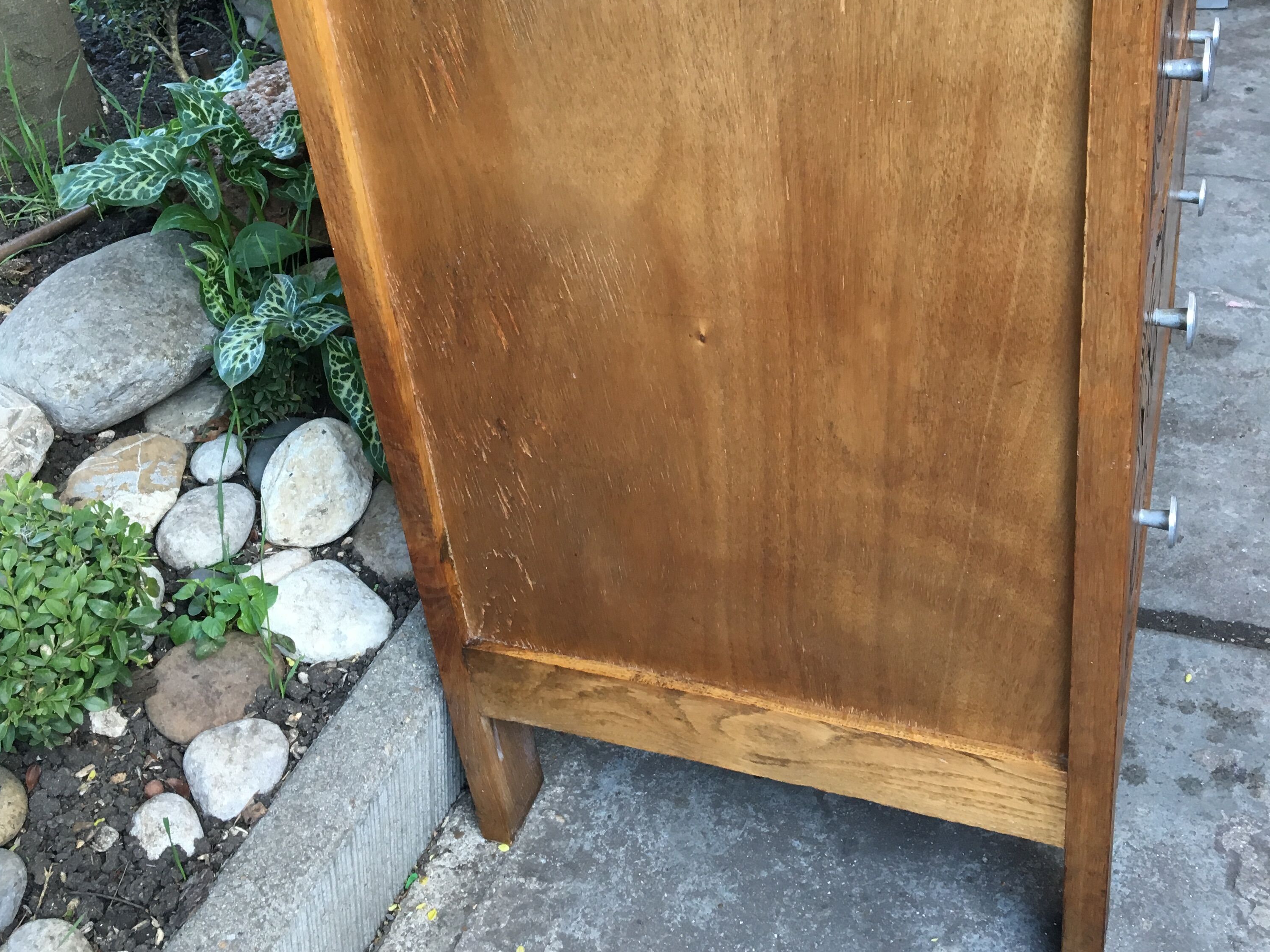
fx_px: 1431
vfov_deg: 36.2
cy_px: 268
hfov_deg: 47.9
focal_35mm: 39
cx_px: 630
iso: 32
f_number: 2.2
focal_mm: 4.15
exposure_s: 1/33
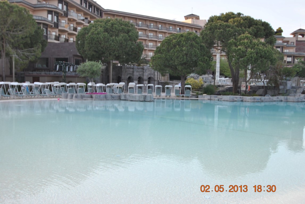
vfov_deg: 40.1
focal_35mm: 33
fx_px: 280
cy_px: 102
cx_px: 152
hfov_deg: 57.2
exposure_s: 1/125
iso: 125
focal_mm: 22
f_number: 5.6
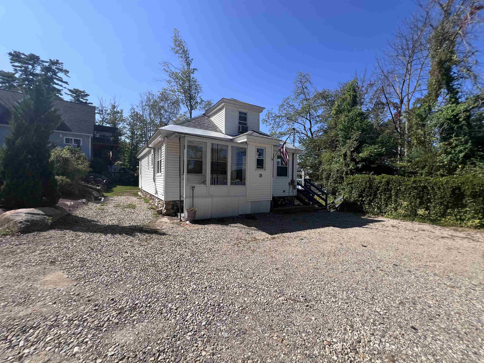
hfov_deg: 106.2
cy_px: 182
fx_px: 182
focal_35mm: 13
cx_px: 242
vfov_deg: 89.9
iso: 32
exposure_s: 1/1410
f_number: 1.8
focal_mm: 1.57
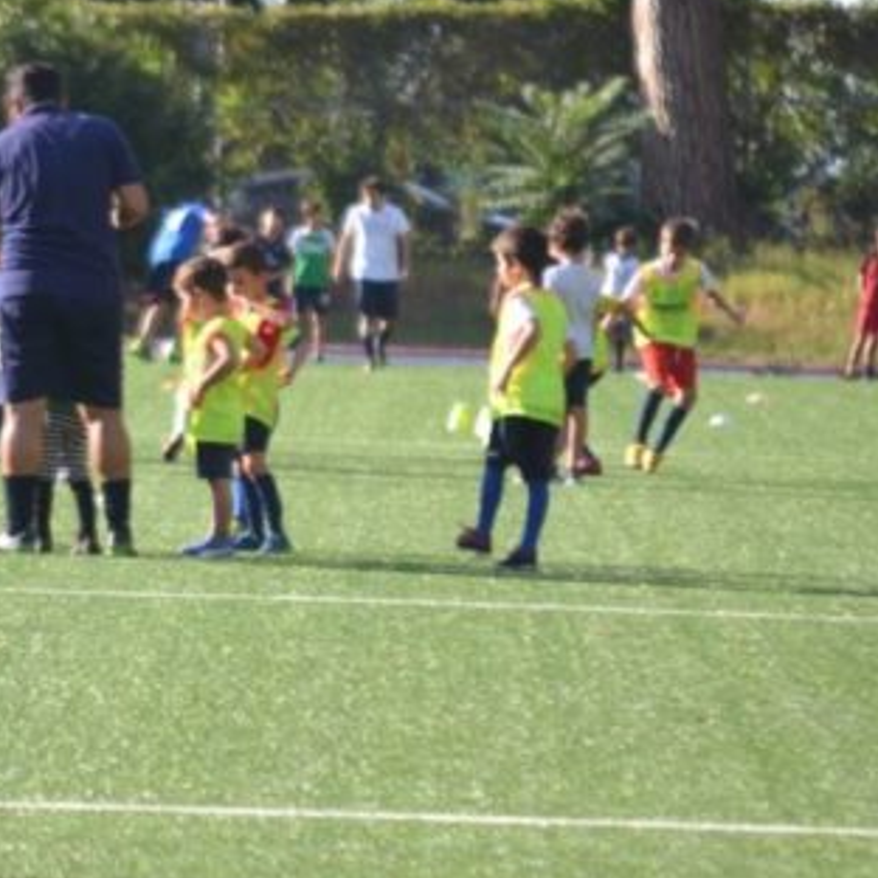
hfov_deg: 3.2
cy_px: 298
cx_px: 284
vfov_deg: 3.2
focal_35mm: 540
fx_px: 15496
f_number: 5.6
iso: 360
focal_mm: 190
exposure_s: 1/500
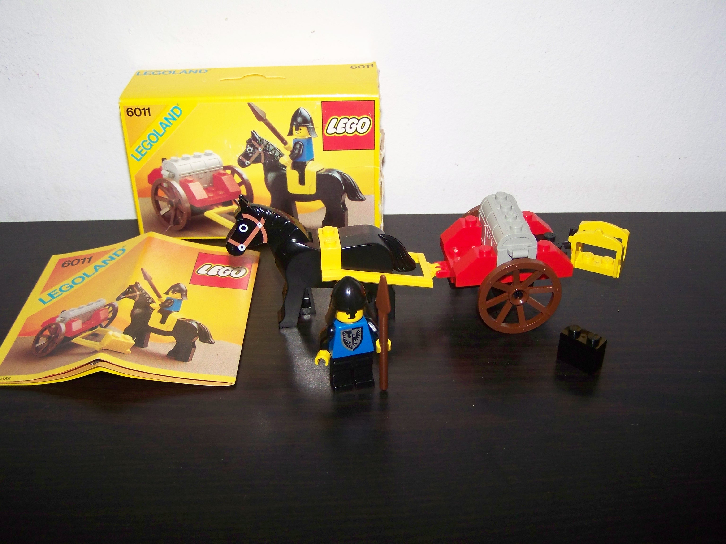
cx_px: 363
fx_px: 797
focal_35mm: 38
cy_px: 272
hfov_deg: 49.0
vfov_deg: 37.7
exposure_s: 1/30
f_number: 2.8
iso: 200
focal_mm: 6.3
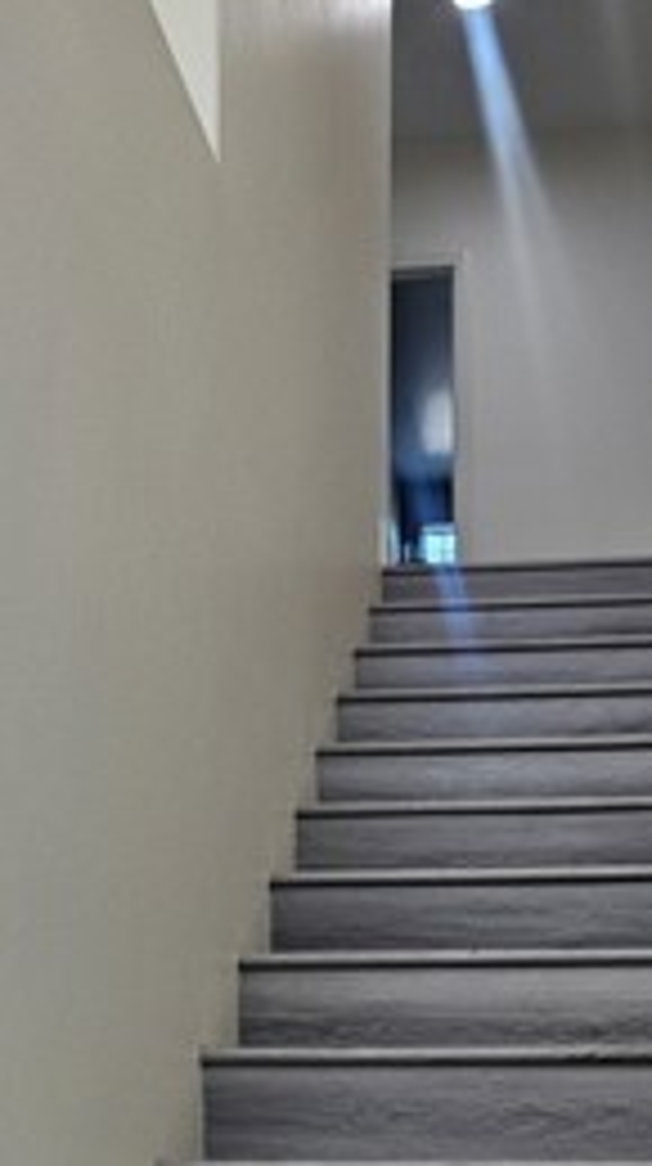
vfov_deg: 31.9
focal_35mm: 62
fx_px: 1912
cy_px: 1098
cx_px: 432
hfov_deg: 19.3
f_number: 1.8
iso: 100
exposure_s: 1/120
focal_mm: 5.4
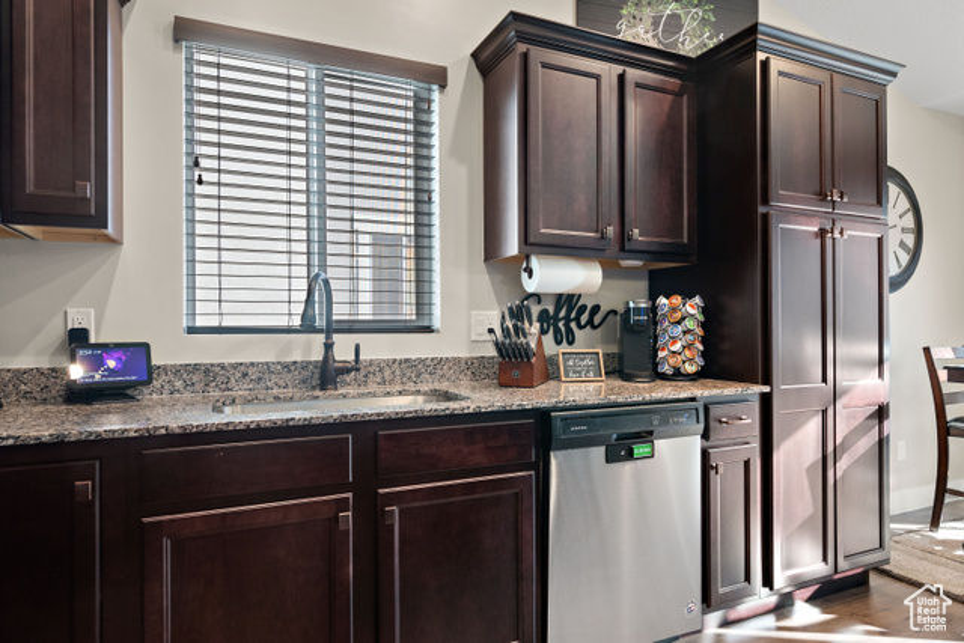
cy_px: 322
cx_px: 482
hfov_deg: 82.6
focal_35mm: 20
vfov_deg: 60.7
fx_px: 549
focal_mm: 20.5
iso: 500
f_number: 8
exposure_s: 1/13
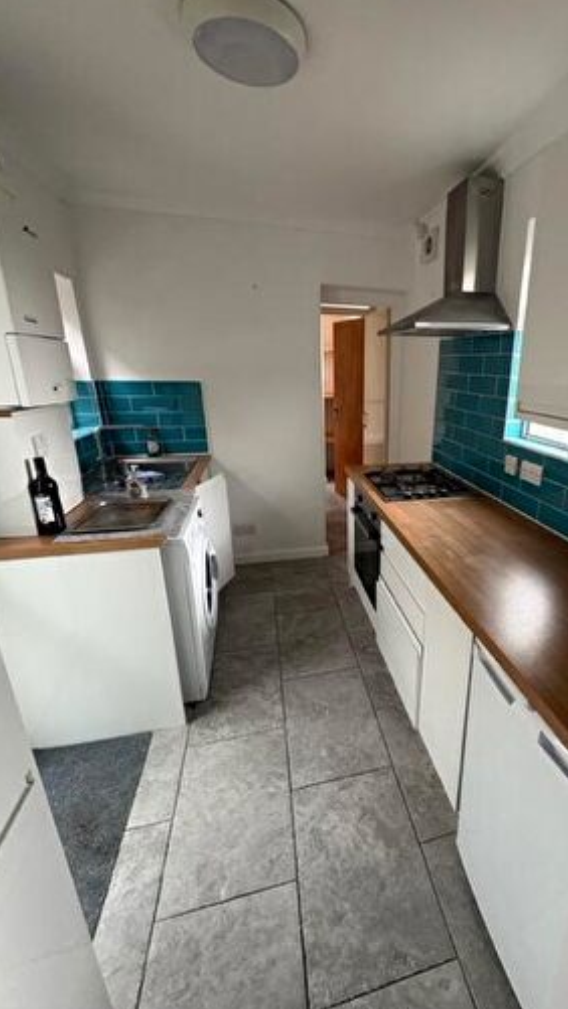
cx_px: 387
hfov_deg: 65.0
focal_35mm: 16
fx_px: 428
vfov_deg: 99.4
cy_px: 504
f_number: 2.2
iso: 250
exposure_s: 1/76
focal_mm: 2.22
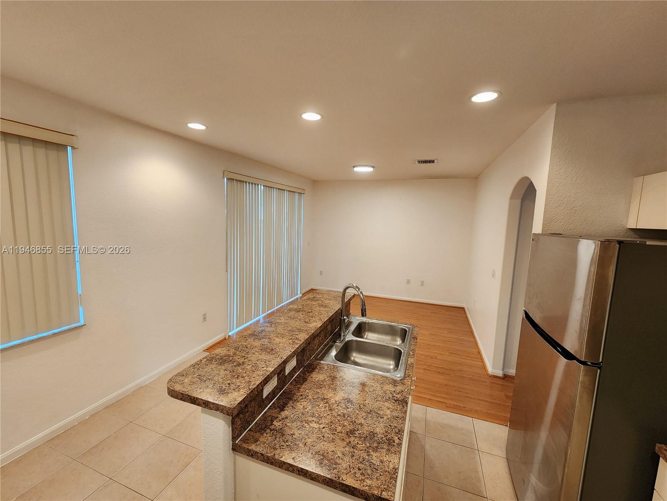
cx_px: 334
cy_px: 250
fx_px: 250
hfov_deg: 106.2
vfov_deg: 89.9
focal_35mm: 13
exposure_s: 1/60
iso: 320
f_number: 2.2
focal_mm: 2.2
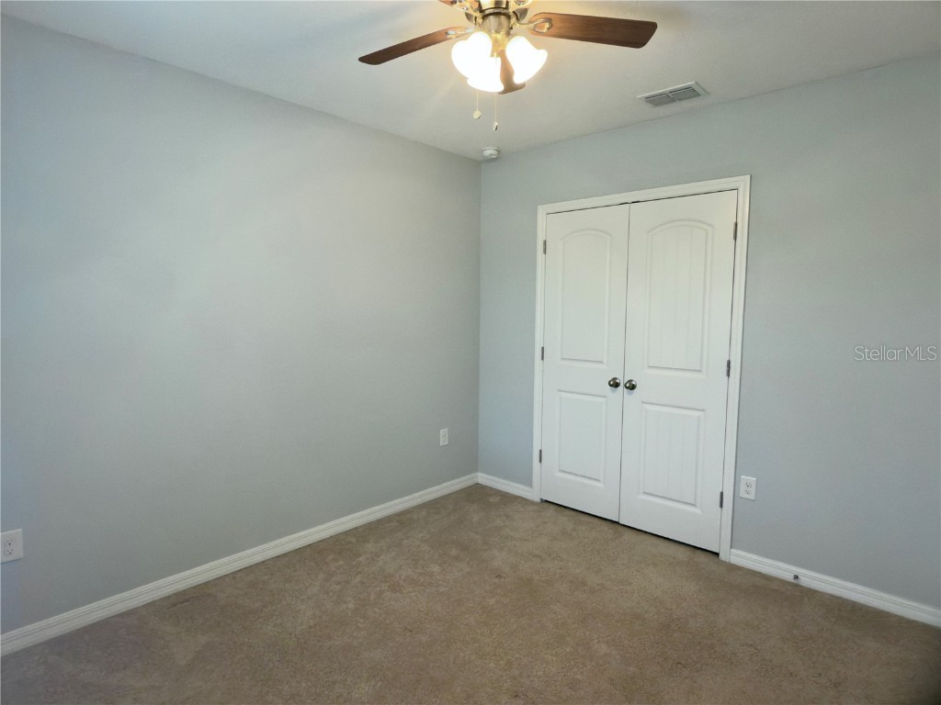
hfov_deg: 84.7
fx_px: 516
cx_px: 470
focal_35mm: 19
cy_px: 352
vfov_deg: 68.7
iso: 125
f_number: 2.2
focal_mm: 2.22
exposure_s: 1/30
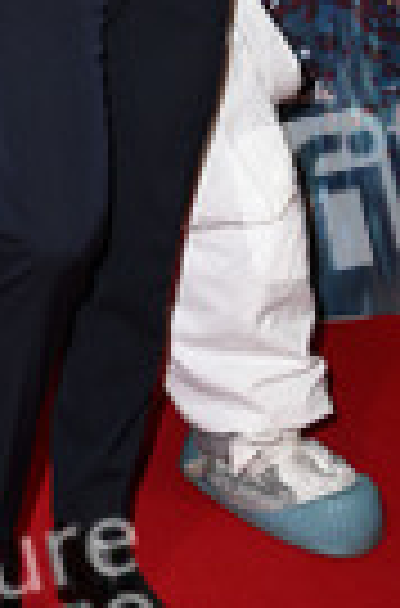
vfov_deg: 17.6
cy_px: -50
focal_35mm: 113
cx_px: 54
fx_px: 1898
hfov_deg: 12.0
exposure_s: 1/160
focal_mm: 38
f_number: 5.6
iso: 500
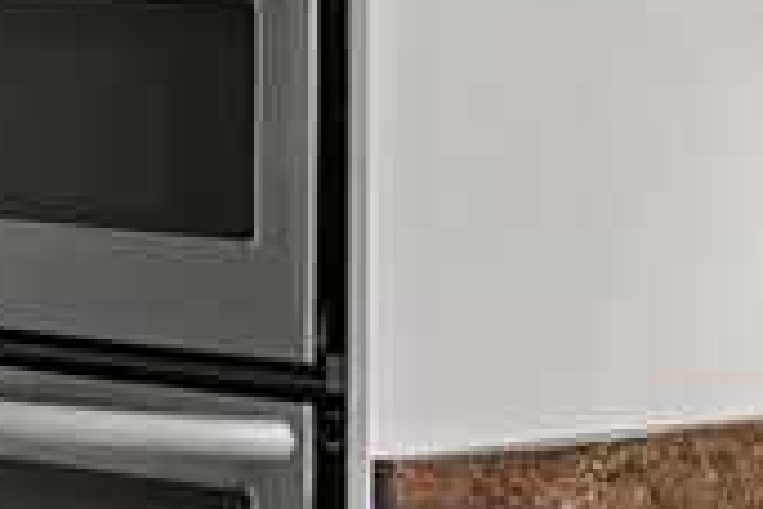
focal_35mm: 216
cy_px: -85
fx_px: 4578
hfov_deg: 8.4
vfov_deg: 6.3
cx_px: 2068
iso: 800
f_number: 8
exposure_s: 1/3
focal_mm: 34
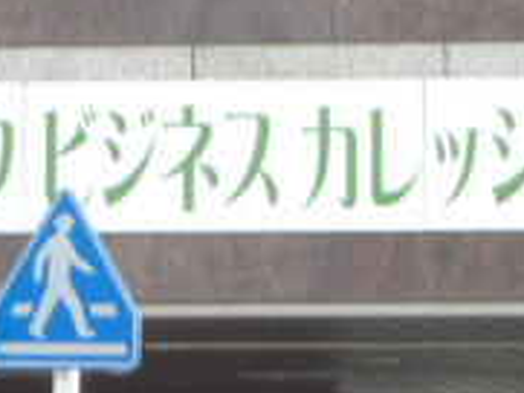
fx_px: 7862
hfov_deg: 3.8
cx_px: 307
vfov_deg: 2.9
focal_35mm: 519
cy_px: 474
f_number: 4.5
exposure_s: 1/60
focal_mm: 24.1
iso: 125
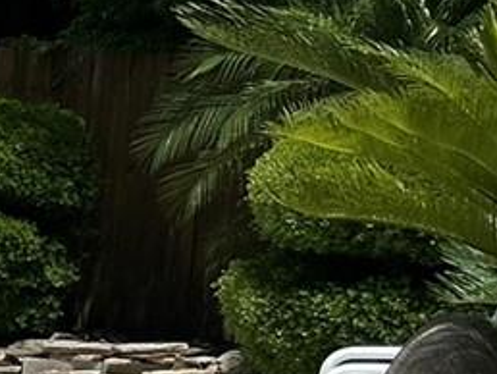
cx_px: -996
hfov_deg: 9.5
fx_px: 2314
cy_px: 497
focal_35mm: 161
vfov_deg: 9.1
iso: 50
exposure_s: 1/16393
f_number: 1.5
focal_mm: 5.7
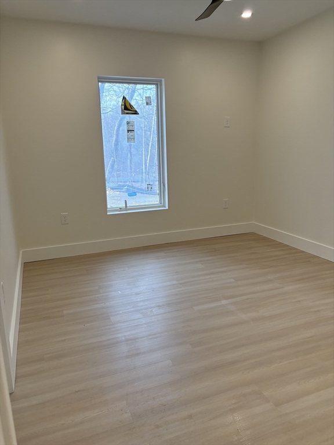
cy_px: 222
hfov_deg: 53.1
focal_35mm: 26
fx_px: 334
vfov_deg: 67.3
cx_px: 167
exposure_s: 1/250
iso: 100
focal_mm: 5.96
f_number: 1.6
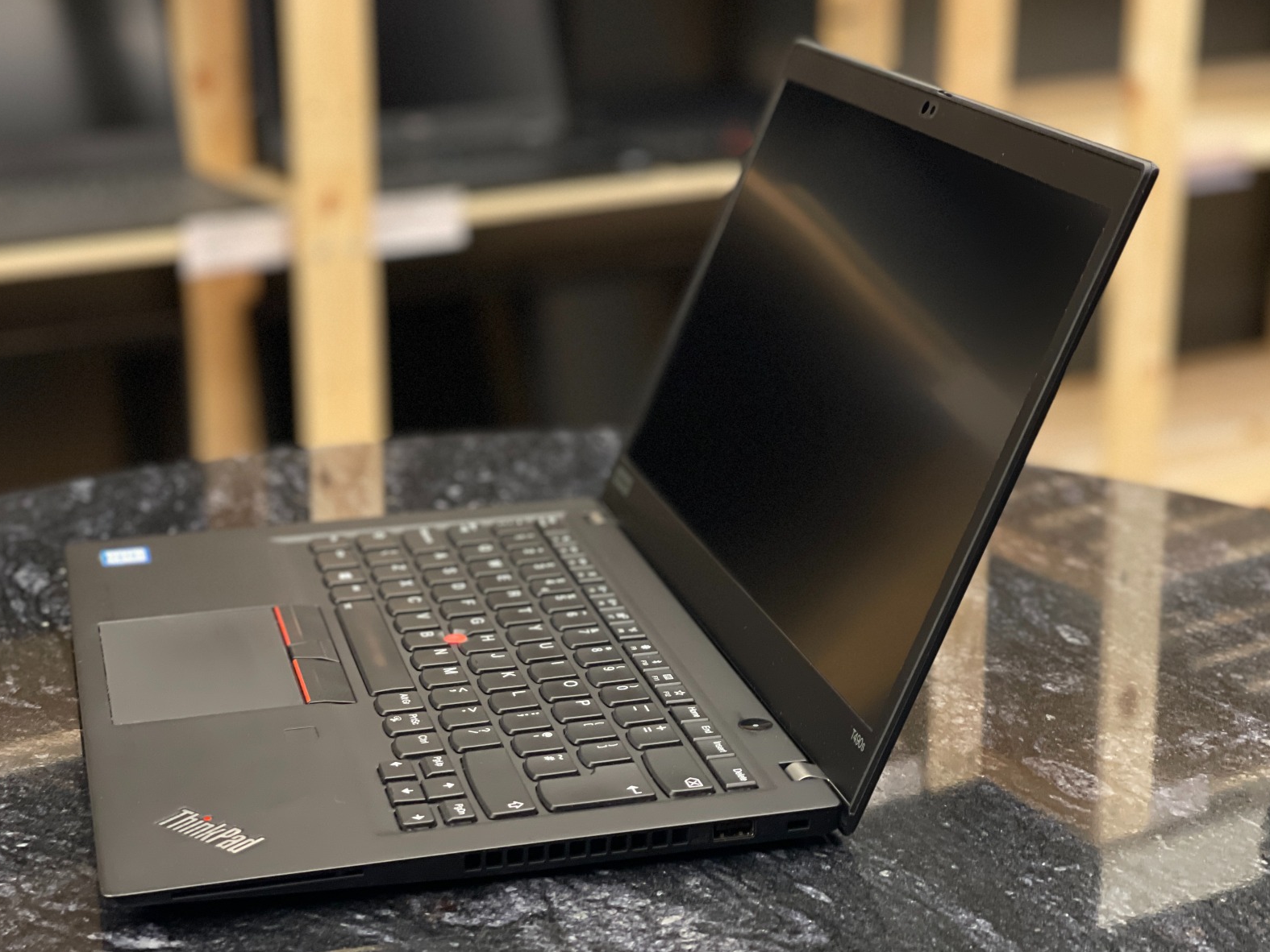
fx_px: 2385
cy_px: 479
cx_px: 633
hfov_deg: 29.8
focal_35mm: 65
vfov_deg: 22.6
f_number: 2.2
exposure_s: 1/40
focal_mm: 7.5
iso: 320
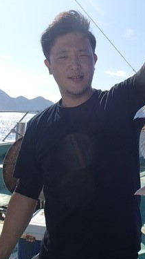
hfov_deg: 29.7
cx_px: 118
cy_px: 111
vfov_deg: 51.4
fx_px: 267
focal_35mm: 39
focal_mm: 5
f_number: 11
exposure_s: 1/160
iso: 100
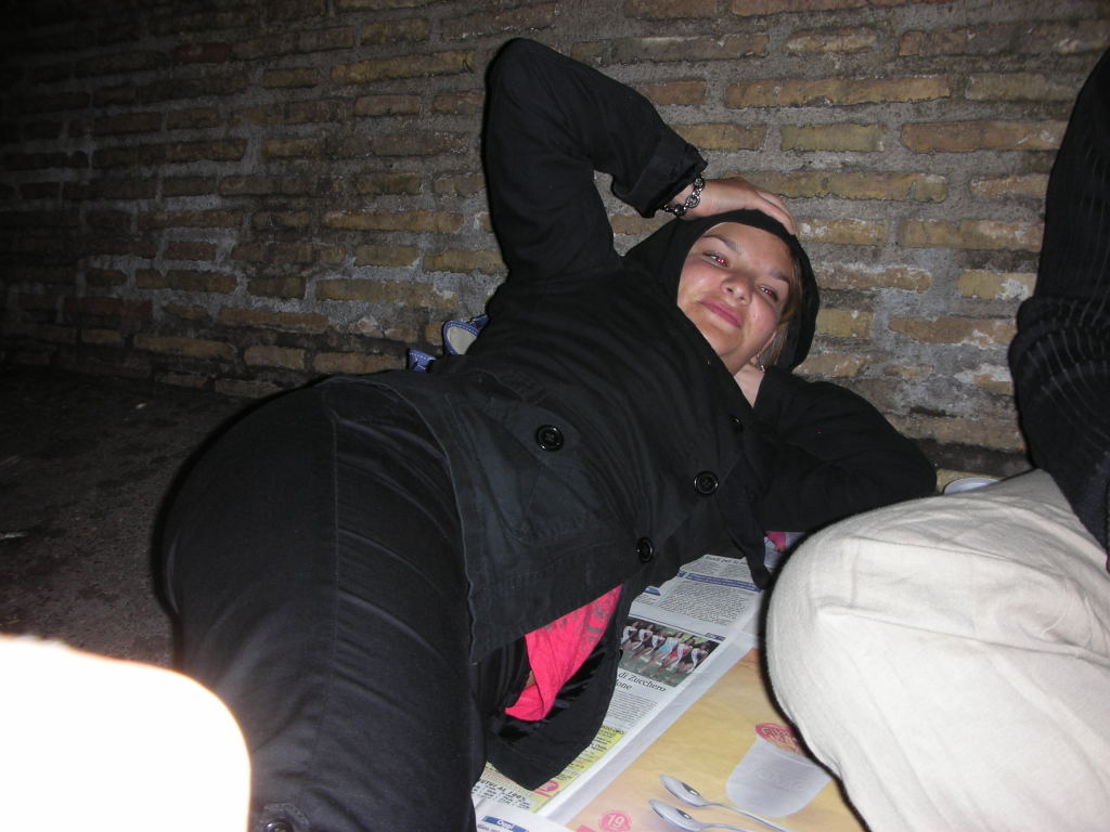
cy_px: 416
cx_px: 555
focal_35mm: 35
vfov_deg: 40.7
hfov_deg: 52.6
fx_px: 1122
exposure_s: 1/60.1
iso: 50
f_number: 3
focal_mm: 5.8
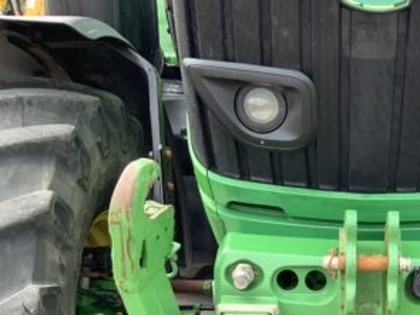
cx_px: 404
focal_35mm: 63
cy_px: 322
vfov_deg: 22.3
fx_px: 764
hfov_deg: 29.1
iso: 16
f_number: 1.8
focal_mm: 3
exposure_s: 1/125
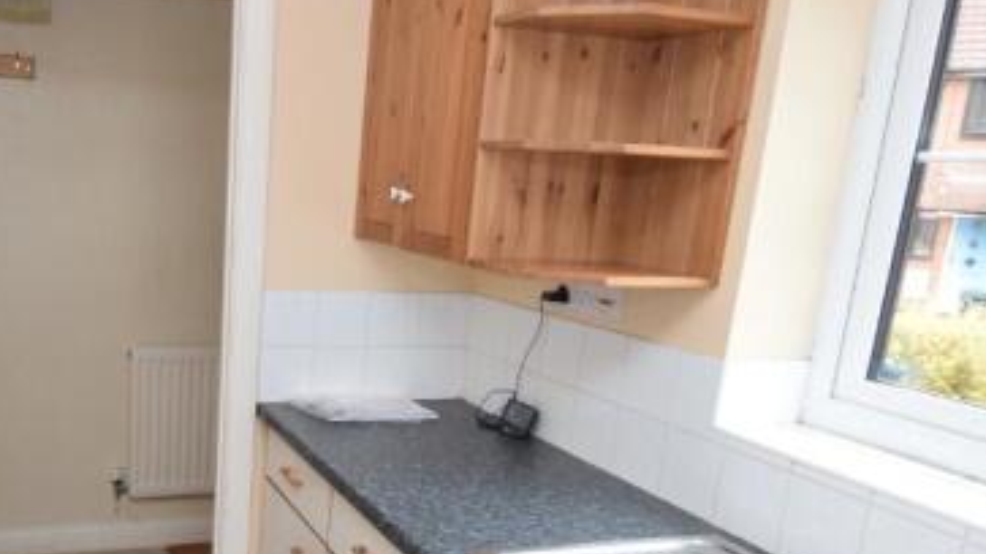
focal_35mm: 34
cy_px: 406
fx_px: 889
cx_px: 266
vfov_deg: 34.0
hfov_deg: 55.7
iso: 1000
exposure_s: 1/60
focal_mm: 12
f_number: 4
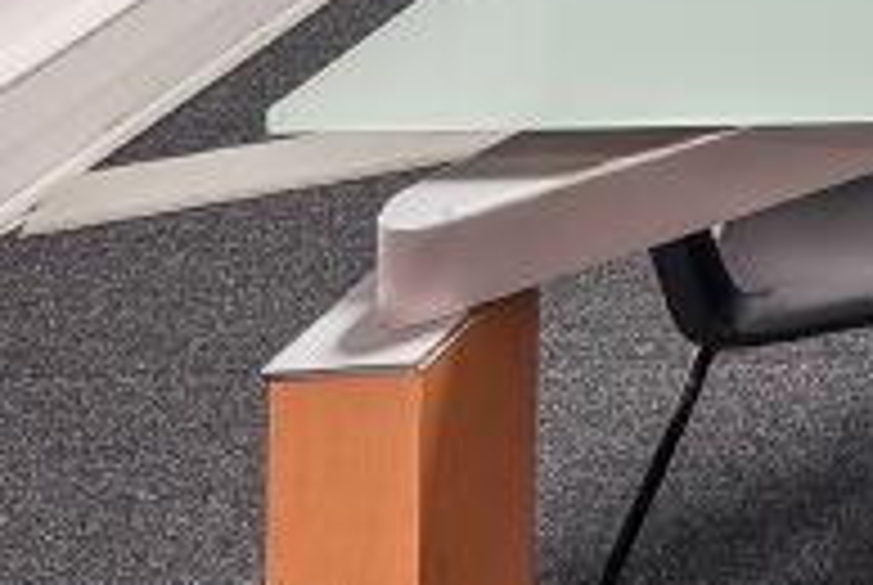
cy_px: -1314
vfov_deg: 10.3
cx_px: 2412
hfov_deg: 12.8
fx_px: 1919
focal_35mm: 79
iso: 100
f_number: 11
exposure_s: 4
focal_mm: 12
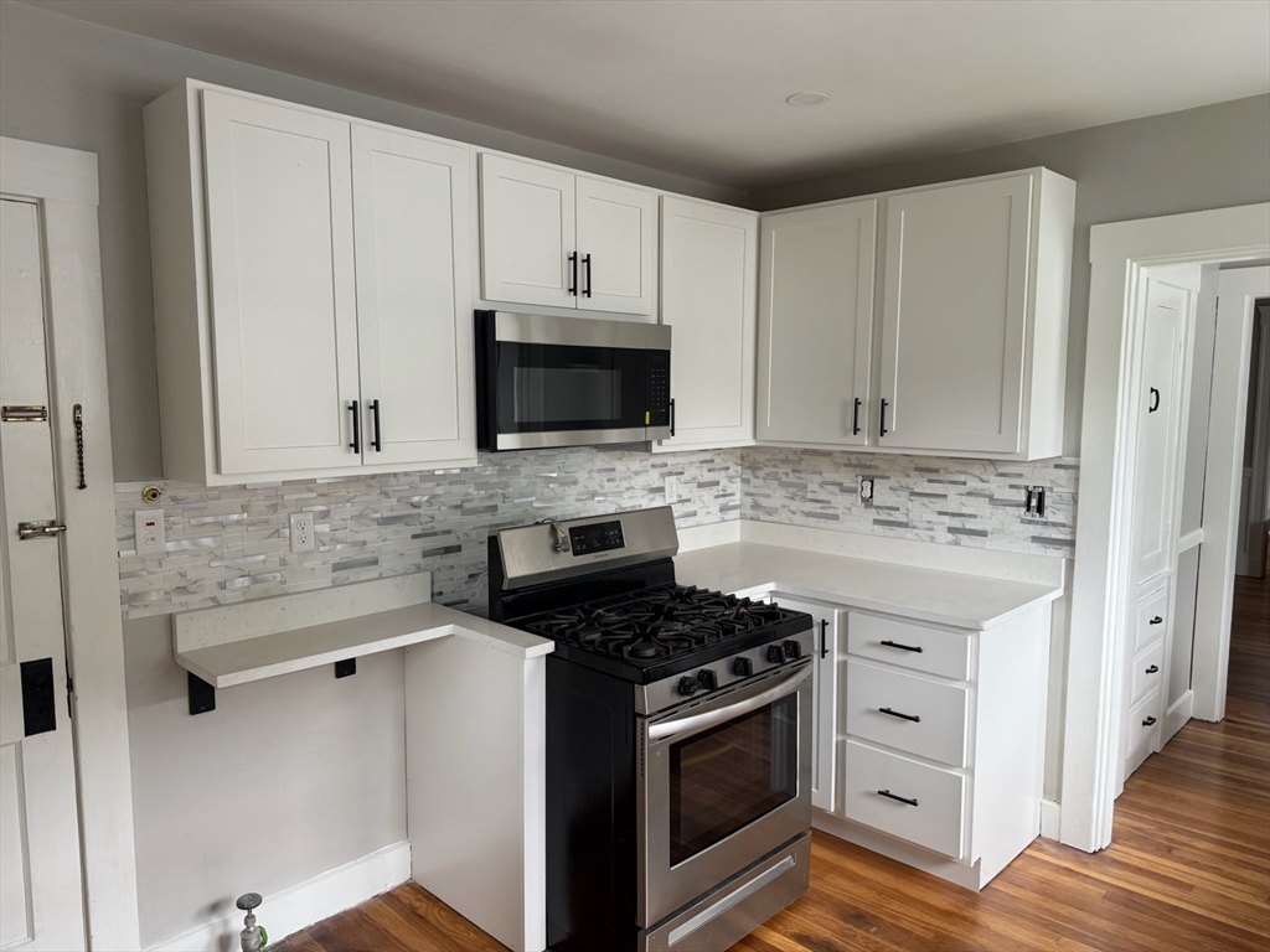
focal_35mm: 24
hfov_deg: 71.6
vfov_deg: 56.8
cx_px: 635
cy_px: 476
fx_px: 881
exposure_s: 1/121
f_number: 1.78
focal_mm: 6.76
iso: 160
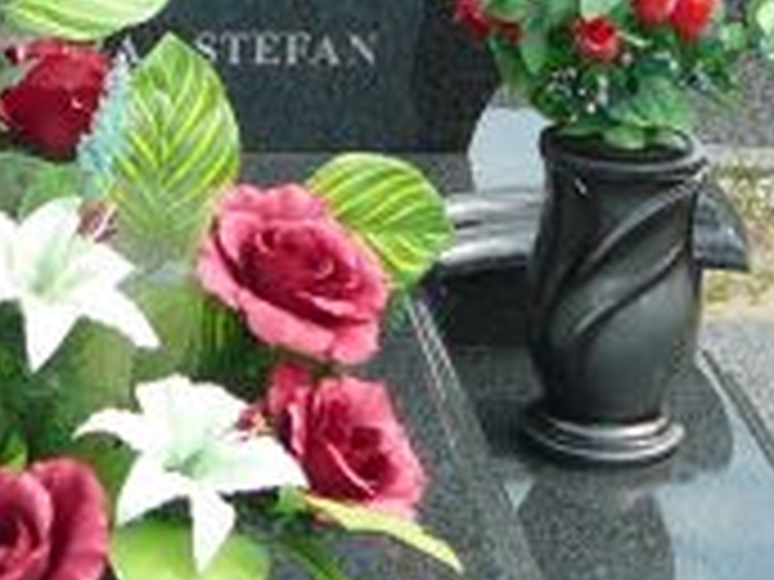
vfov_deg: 11.4
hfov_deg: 15.0
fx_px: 2907
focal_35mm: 130
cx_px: 94
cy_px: 342
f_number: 2.8
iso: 80
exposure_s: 1/500
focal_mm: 5.2
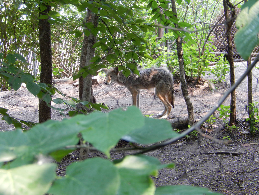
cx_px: 130
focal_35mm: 134
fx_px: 1003
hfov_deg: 14.7
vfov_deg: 11.1
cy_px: 98
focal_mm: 24.1
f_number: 5.6
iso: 250
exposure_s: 1/30
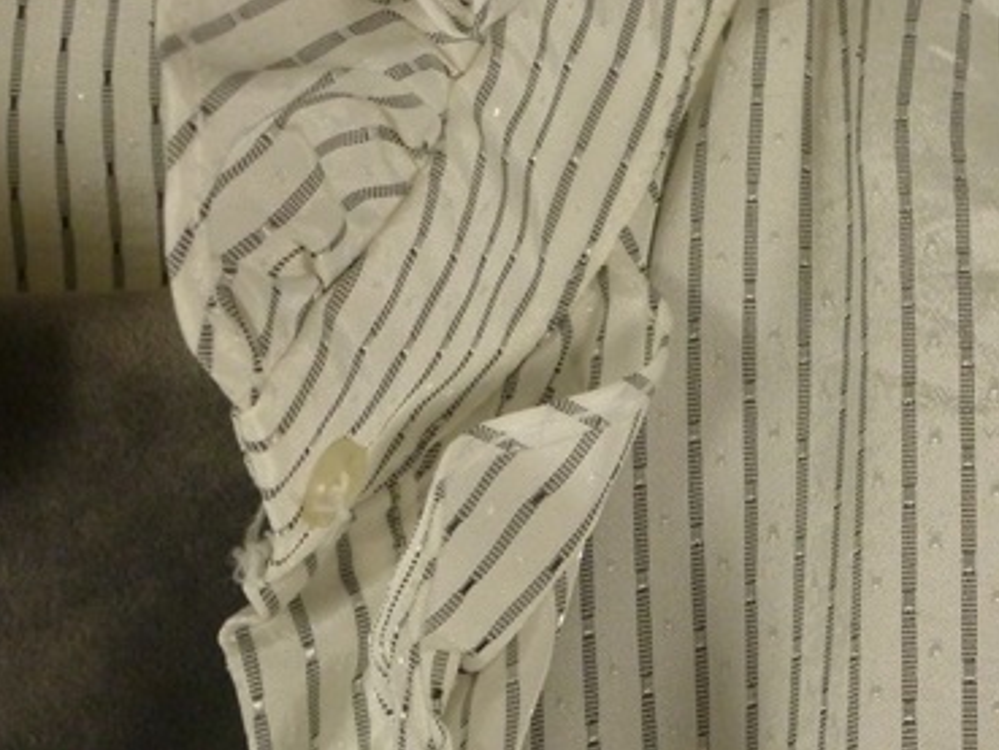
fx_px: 2252
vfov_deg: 18.9
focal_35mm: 78
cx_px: 1021
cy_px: 482
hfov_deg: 23.8
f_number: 3.6
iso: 400
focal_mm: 6.5
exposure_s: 1/250
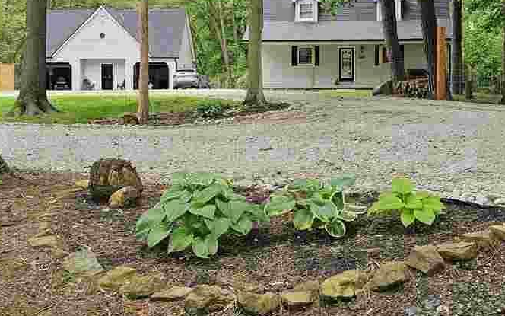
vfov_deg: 27.0
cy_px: 75
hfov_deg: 42.6
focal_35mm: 47
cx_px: 270
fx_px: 647
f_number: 1.7
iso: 20
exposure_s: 1/180
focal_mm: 6.3
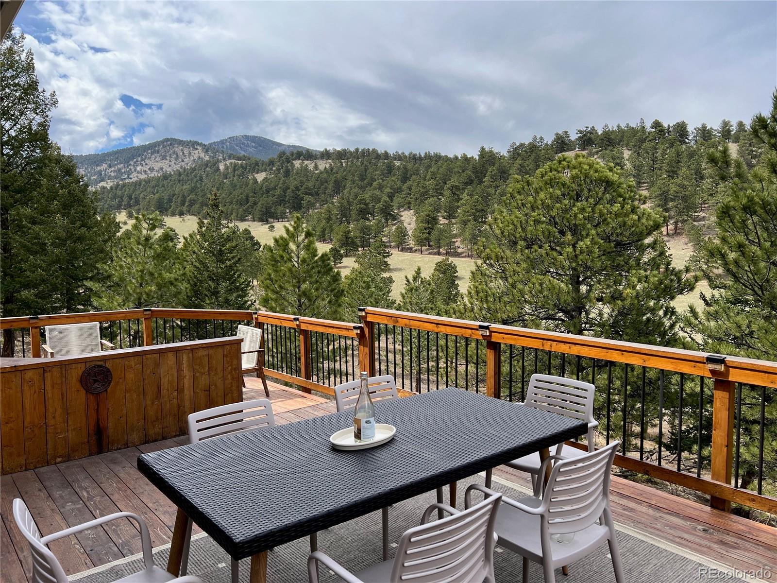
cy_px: 292
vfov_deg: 53.1
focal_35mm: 26
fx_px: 584
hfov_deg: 67.3
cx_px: 388
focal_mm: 5.7
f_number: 1.5
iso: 50
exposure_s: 1/2695
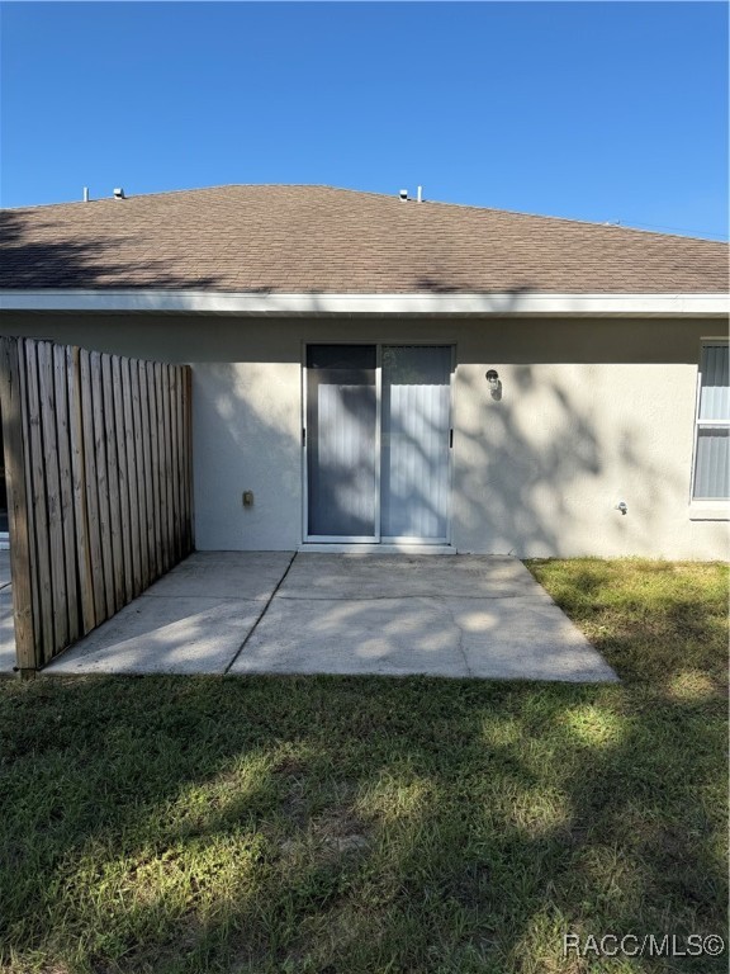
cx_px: 365
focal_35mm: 24
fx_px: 675
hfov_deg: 56.8
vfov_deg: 71.6
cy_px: 487
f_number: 1.78
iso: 80
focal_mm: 6.76
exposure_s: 1/2370
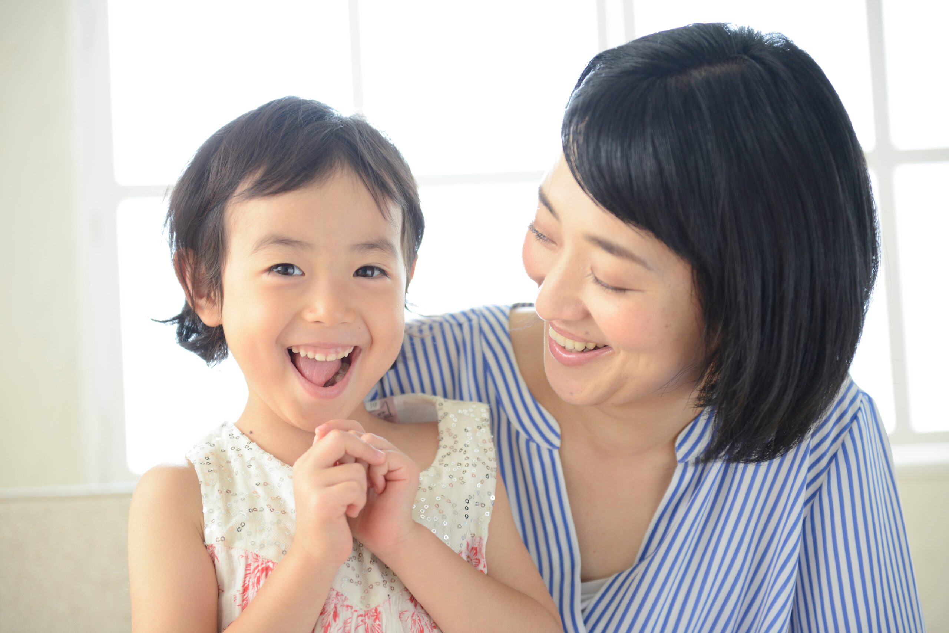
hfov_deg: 28.8
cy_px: 316
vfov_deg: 19.5
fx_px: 1846
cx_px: 474
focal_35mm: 70
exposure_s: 1/125
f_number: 3.2
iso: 640
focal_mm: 70
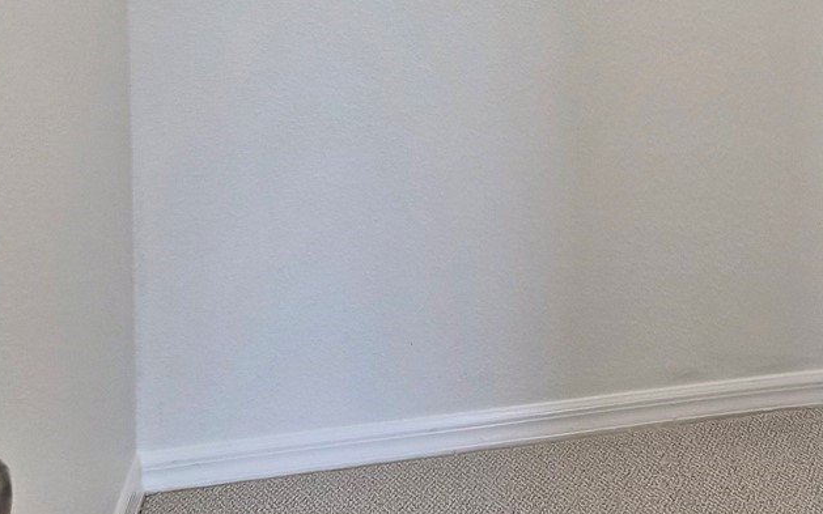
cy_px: -157
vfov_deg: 19.3
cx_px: 802
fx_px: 1390
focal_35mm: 62
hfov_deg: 30.8
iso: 64
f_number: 1.8
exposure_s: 1/120
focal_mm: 5.4
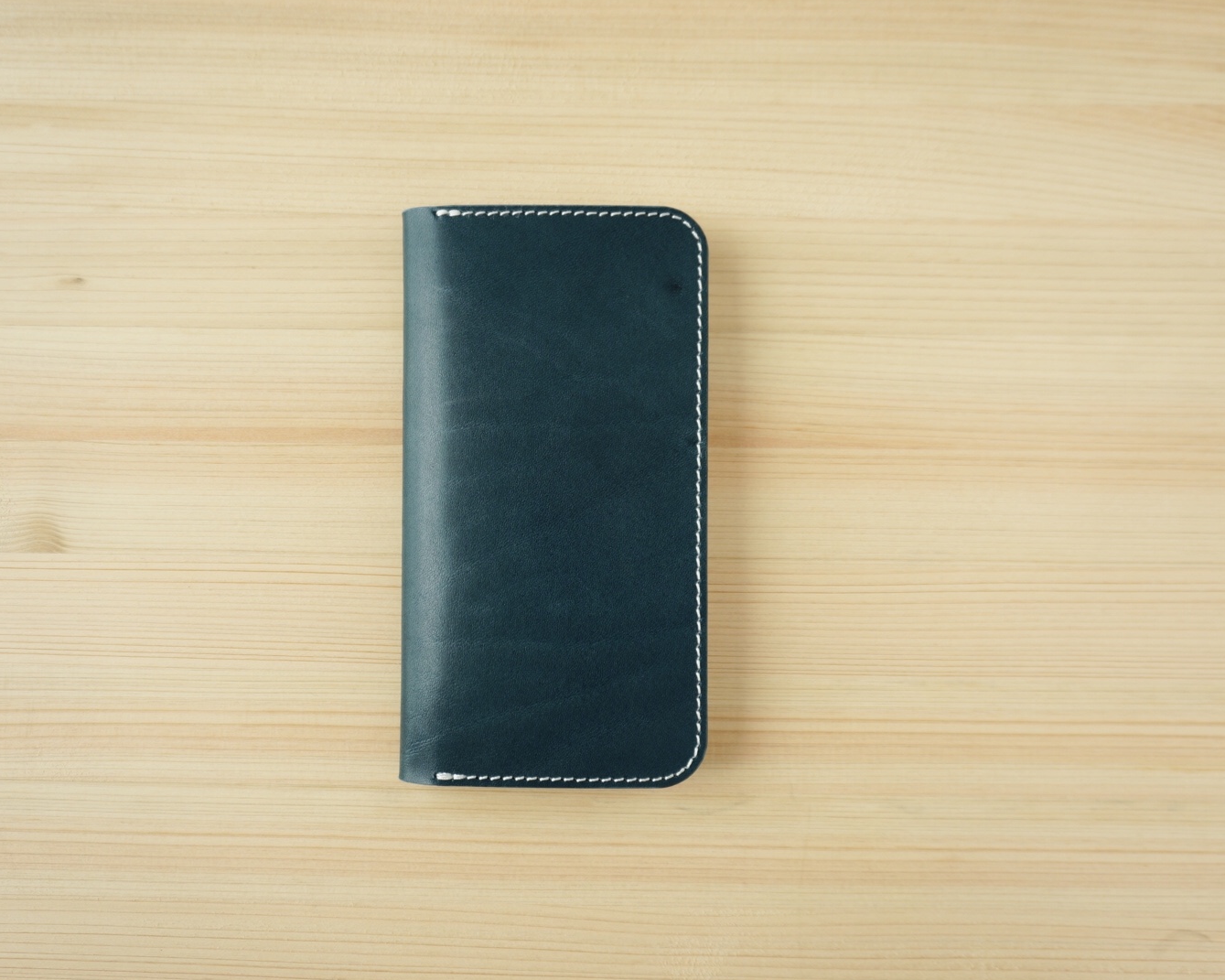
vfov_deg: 43.4
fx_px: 1233
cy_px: 490
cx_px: 560
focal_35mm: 34
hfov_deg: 52.8
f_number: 4
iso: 100
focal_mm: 20
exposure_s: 1/13
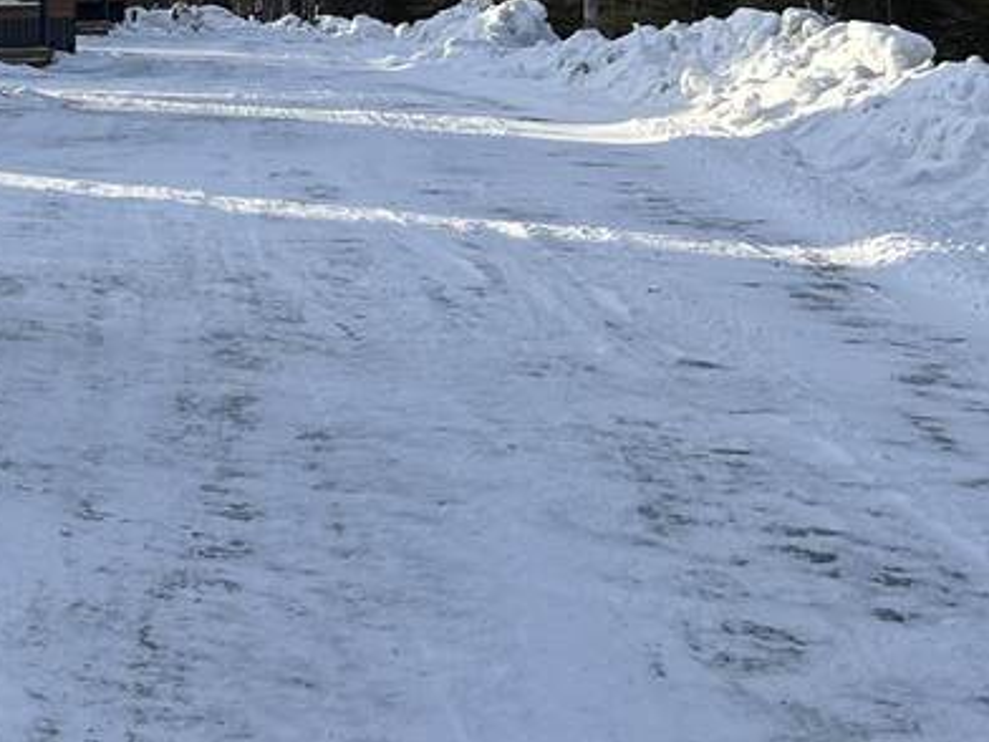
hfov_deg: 20.3
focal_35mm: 85
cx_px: -421
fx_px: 2429
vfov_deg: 16.8
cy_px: -103
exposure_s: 1/2762
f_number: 1.5
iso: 50
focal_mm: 5.7
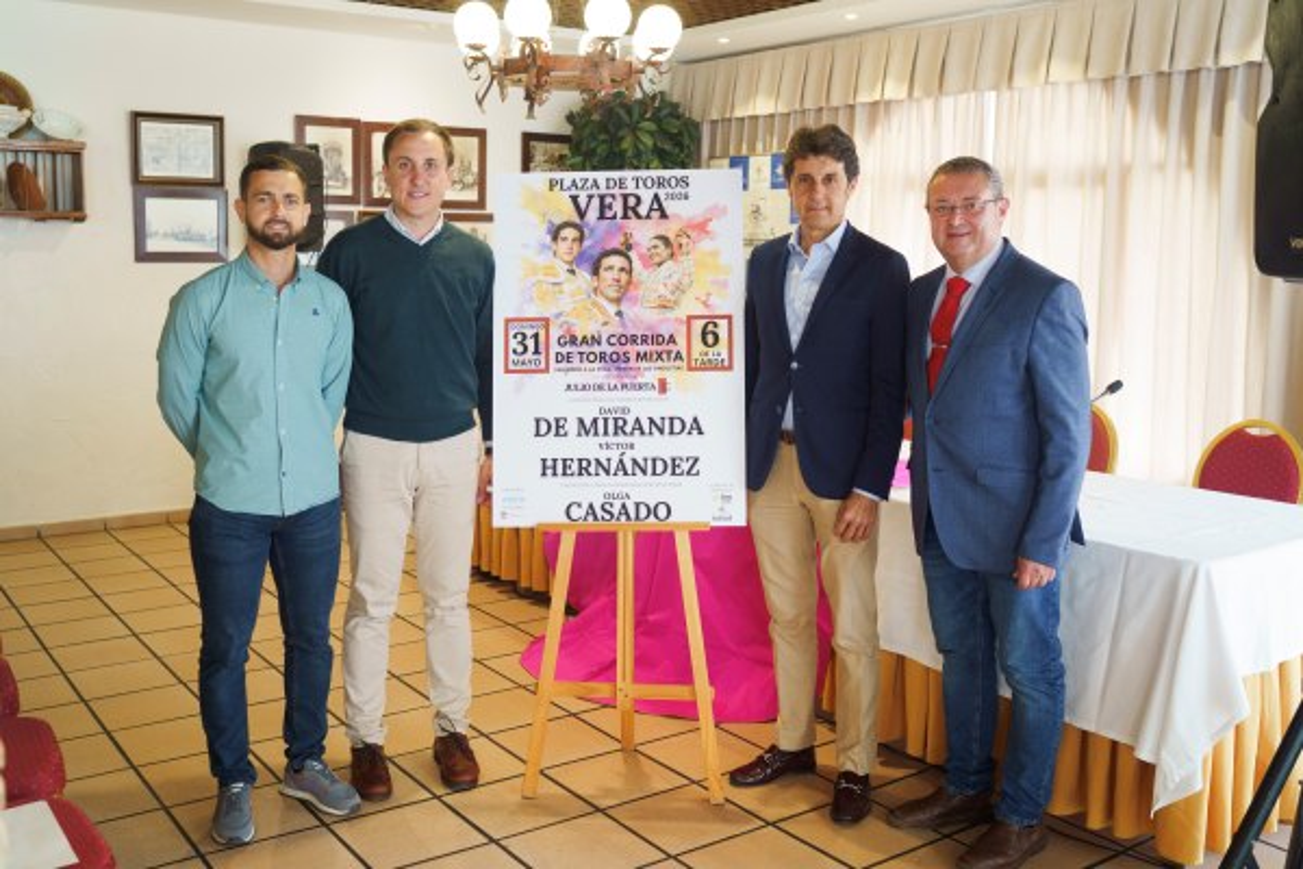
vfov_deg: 37.9
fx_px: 1267
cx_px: 652
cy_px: 434
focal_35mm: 35
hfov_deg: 54.4
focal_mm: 35
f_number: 2.8
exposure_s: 1/125
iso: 1600
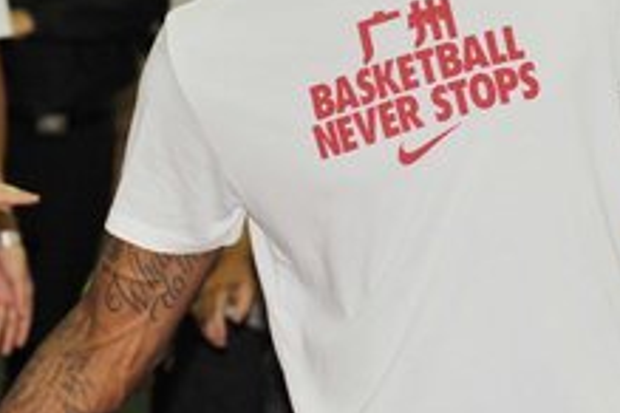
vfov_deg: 7.2
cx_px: 416
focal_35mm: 192
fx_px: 3306
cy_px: 170
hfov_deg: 10.7
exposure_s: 1/400
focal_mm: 70
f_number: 3.2
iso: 800
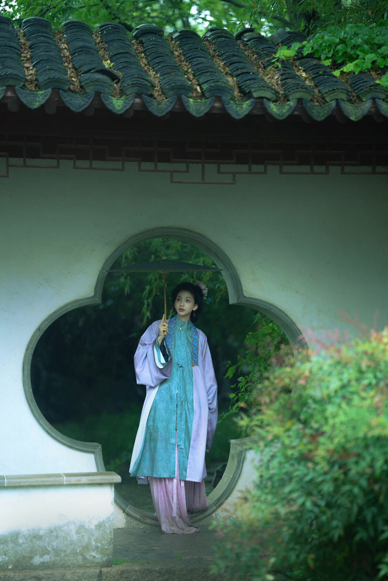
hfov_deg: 16.1
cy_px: 290
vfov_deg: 23.9
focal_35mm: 85
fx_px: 1374
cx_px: 194
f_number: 1.4
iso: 400
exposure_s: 1/250
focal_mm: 85
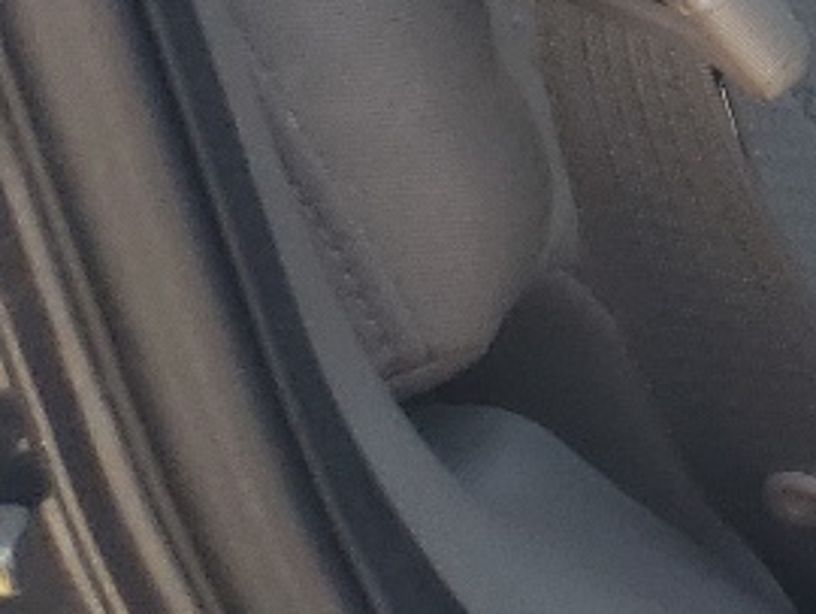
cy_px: -1001
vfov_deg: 8.6
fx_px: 3633
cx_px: 2336
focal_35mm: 154
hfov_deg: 10.0
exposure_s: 1/227
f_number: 1.5
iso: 50
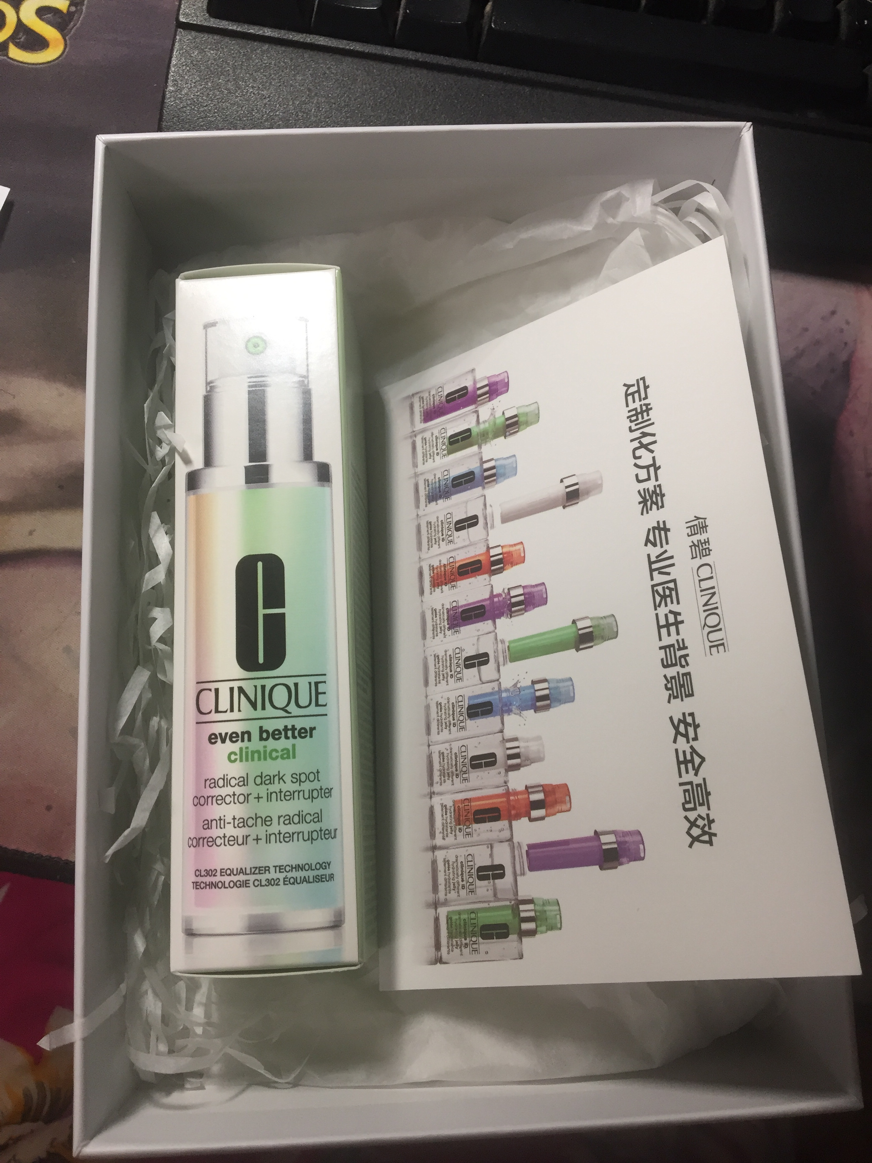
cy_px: 582
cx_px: 436
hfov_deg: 48.2
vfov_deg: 61.7
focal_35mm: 29
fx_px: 974
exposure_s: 1/33
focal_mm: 4.15
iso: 40
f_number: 2.2
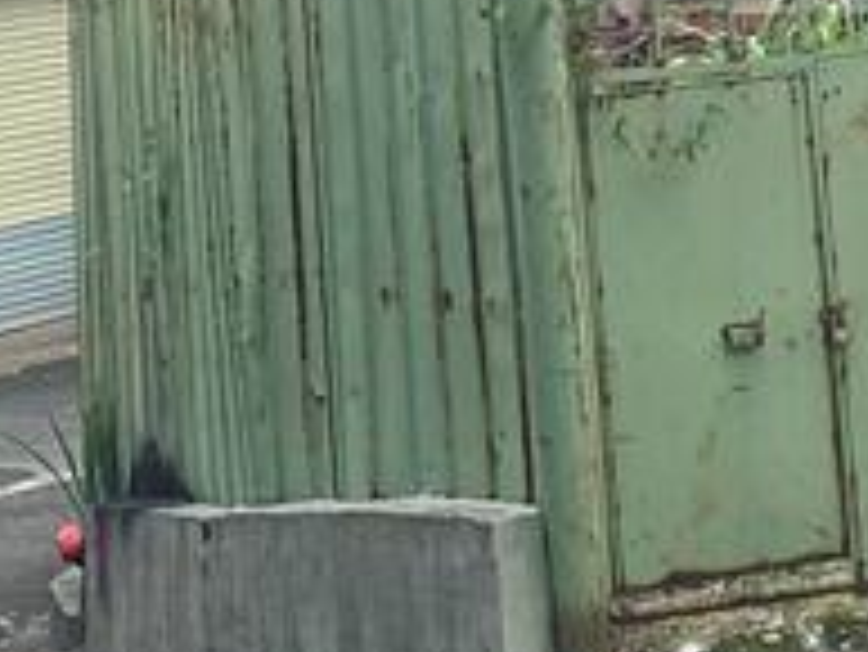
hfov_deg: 15.3
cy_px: -827
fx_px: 3237
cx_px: 409
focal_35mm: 129
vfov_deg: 10.2
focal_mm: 4.25
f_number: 1.8
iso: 25
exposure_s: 1/273
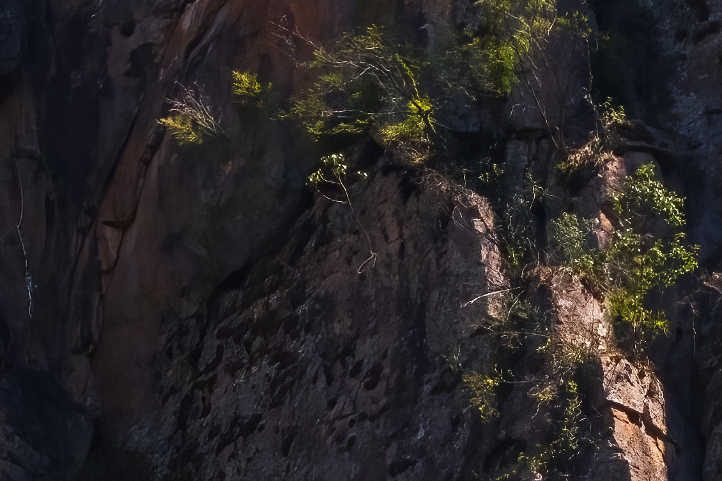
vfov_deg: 1.2
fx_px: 22237
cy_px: 1066
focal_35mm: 1109
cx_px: 1029
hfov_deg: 1.9
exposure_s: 1/1250
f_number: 11
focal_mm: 150
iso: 800
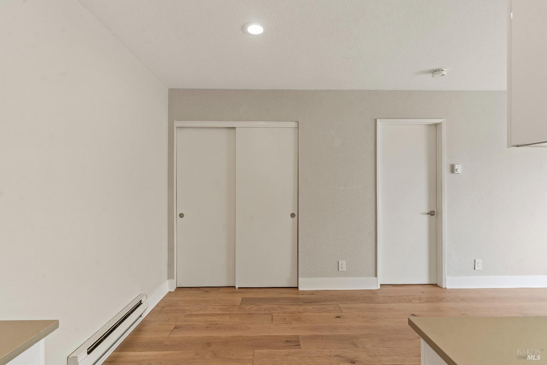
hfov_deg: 93.3
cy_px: 182
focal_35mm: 17
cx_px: 274
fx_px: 258
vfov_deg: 70.4
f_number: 9
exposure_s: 1/4
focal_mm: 17
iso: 200
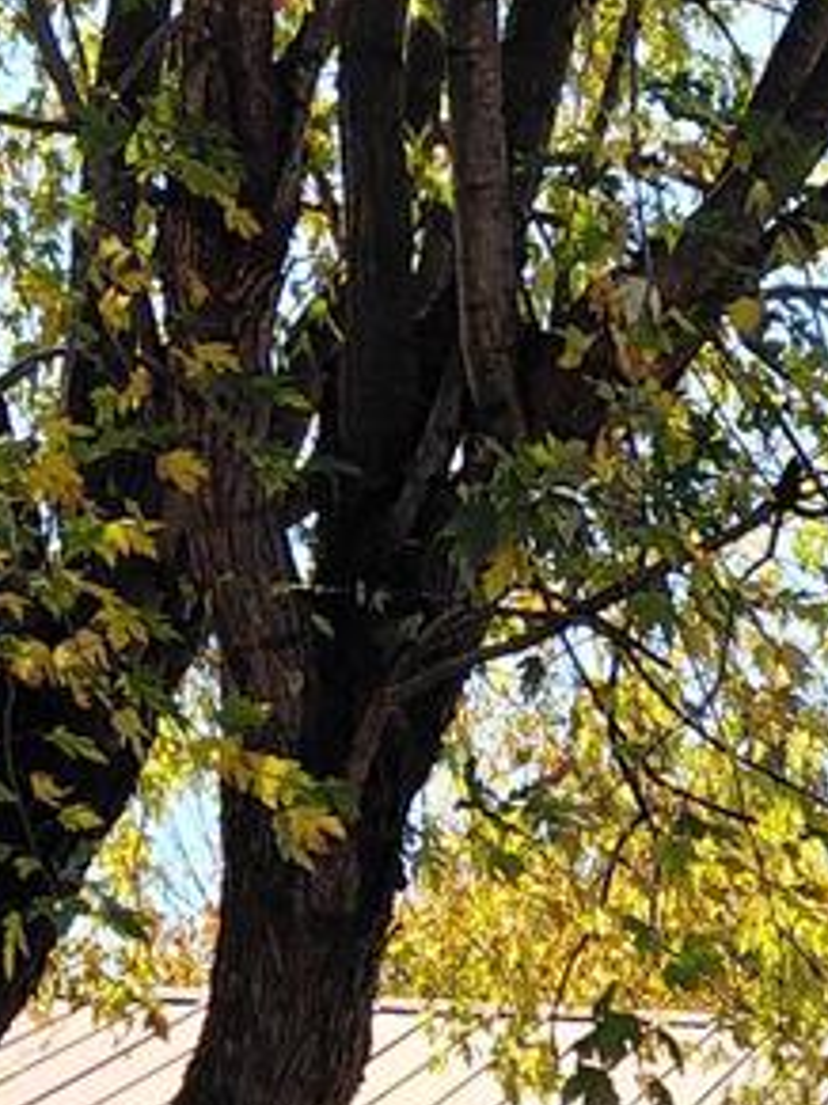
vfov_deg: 14.2
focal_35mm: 132
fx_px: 4213
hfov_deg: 10.7
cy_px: 1561
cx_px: 1367
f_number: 1.8
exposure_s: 1/1237
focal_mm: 4.69
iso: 50
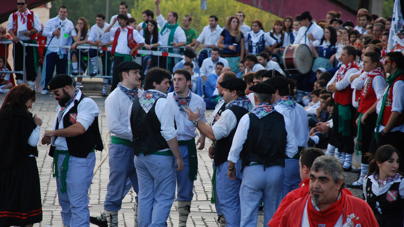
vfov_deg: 5.7
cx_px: 202
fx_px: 2288
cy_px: 118
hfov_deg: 10.1
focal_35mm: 214
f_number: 5.6
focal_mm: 135
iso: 280
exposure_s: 1/125
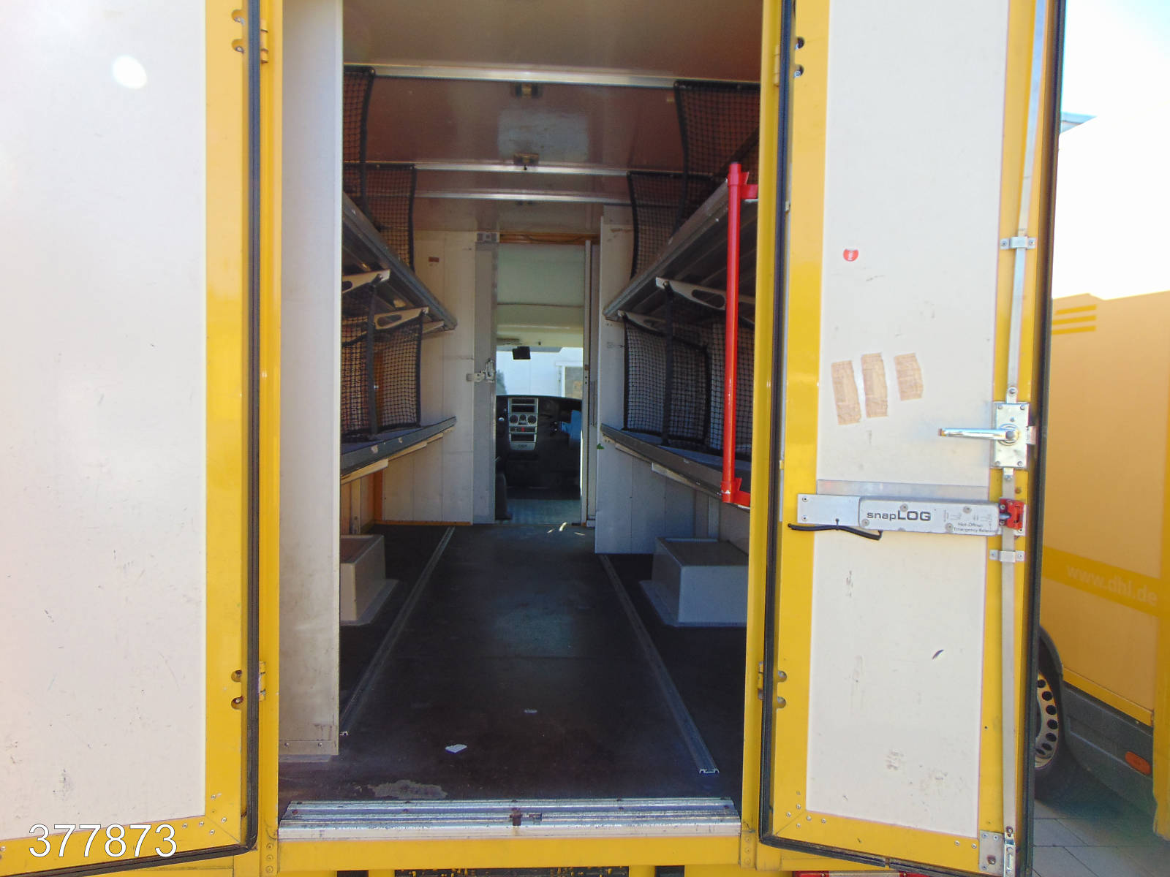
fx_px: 845
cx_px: 585
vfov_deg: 54.9
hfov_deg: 69.4
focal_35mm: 25
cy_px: 438
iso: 80
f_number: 3
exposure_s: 1/200
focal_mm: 4.5
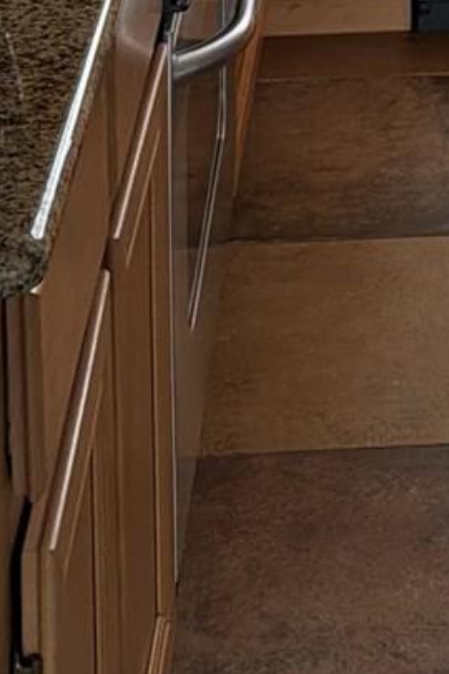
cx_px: 735
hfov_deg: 9.3
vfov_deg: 12.5
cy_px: -722
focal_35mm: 142
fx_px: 2656
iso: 100
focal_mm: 6.76
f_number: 1.78
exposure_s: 1/121
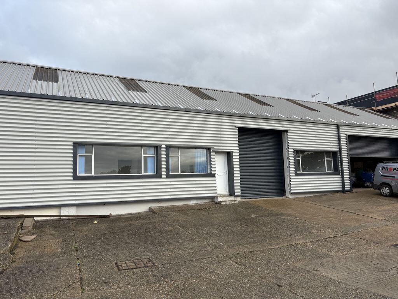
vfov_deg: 53.1
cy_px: 150
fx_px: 299
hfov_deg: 67.3
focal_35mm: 26
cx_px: 199
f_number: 1.6
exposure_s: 1/1016
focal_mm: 5.96
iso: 50
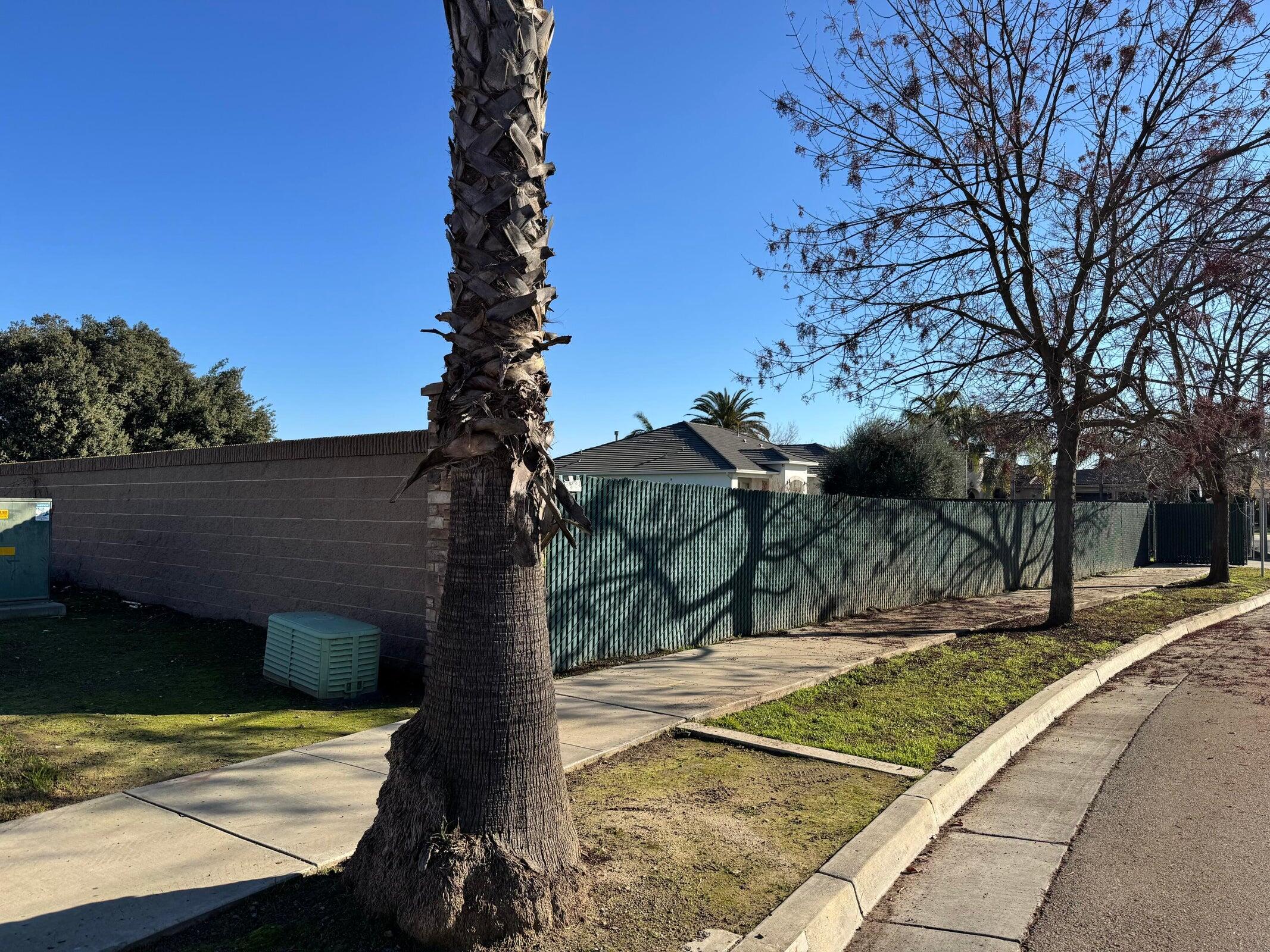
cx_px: 635
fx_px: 881
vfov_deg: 56.8
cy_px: 476
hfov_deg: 71.6
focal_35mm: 24
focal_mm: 6.76
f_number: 1.78
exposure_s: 1/3802
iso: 80
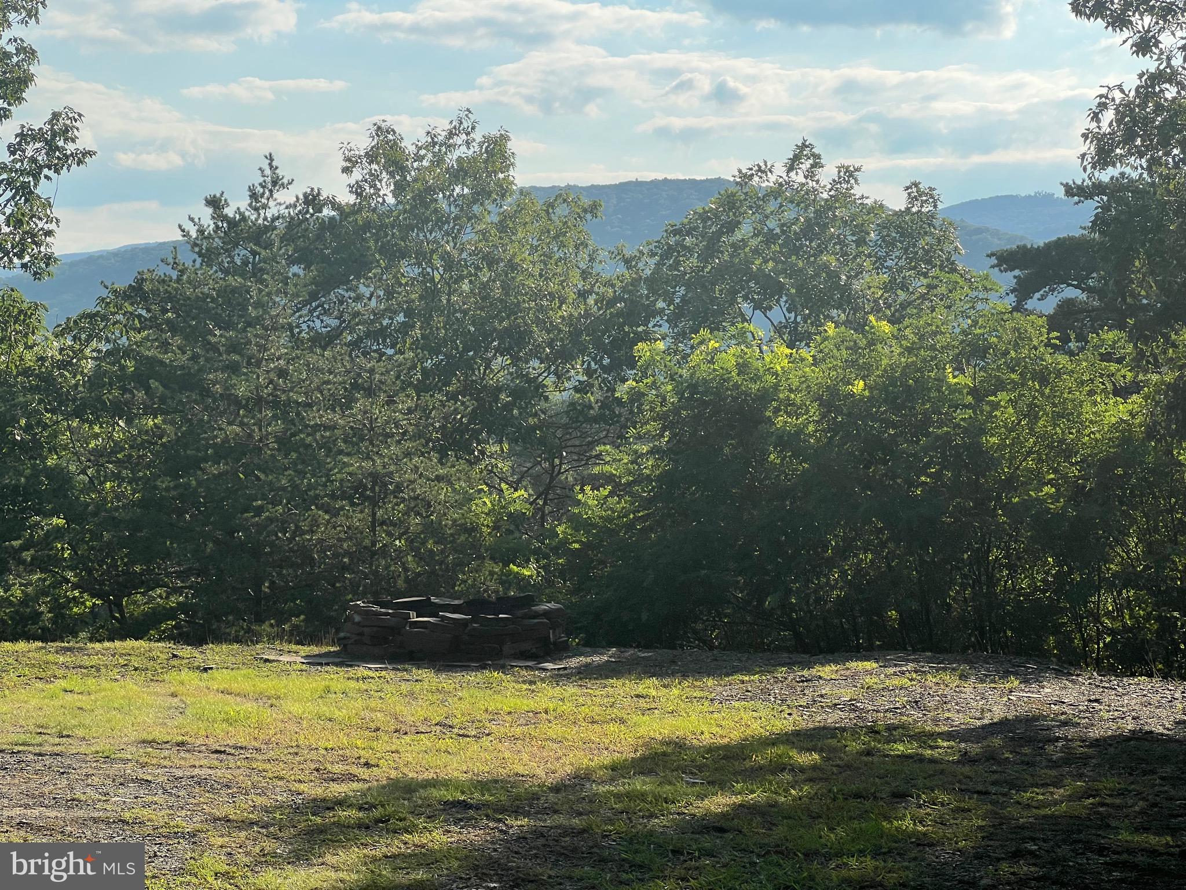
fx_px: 2638
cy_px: 445
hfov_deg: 25.3
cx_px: 593
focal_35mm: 77
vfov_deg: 19.1
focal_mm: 9
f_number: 2.8
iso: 32
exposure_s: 1/1054
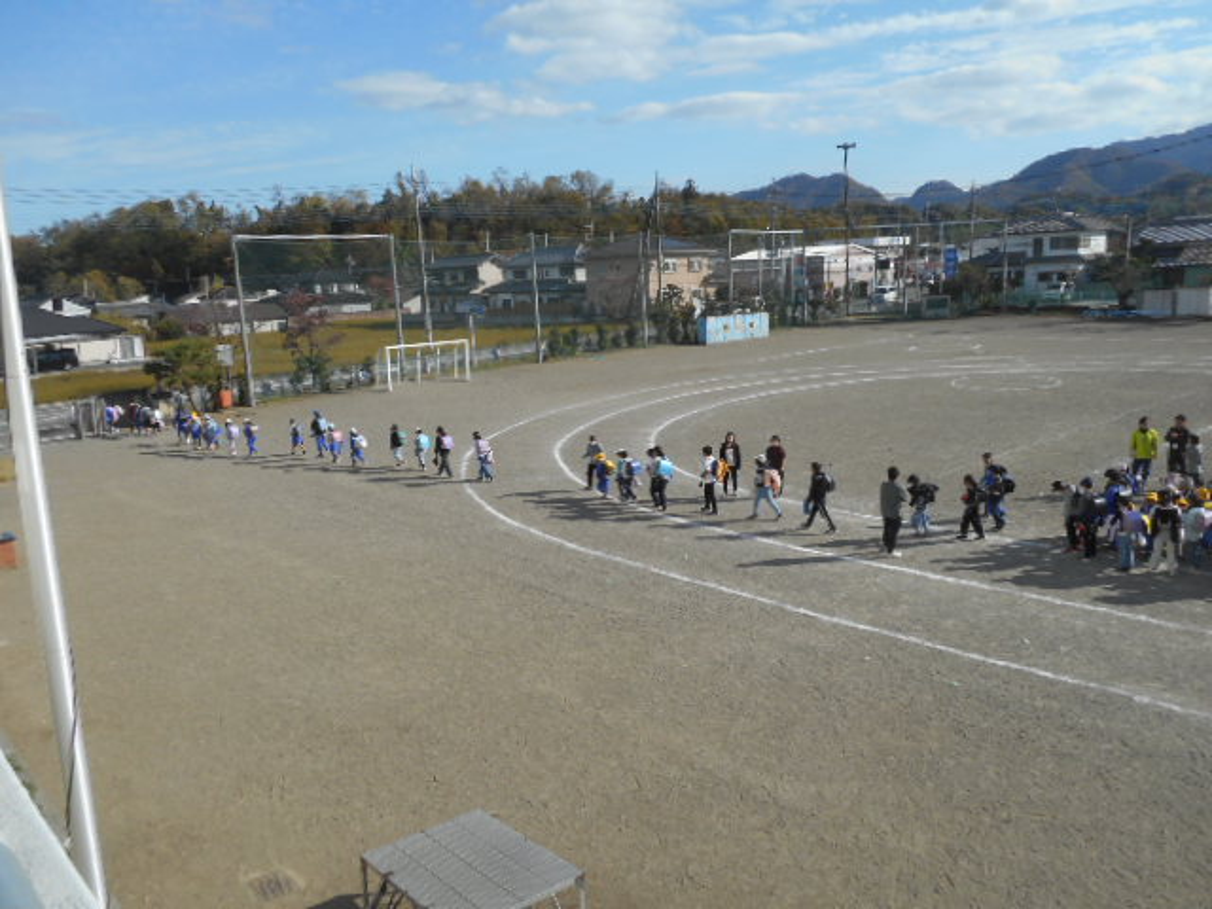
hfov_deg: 61.7
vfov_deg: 48.2
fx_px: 1015
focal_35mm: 29
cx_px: 606
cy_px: 454
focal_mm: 5.2
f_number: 4
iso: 80
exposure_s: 1/800
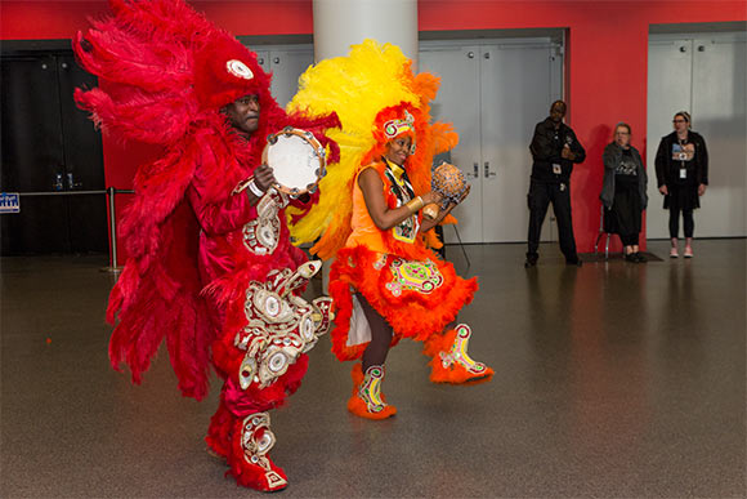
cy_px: 250
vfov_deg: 29.3
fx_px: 955
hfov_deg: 42.7
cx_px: 374
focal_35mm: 46
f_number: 5.6
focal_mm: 46
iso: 1250
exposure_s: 1/180
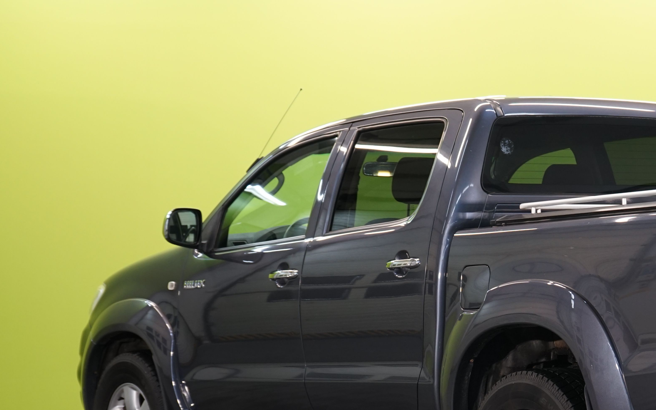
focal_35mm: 121
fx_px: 2163
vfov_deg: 10.8
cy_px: 322
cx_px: 584
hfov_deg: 17.0
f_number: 5.6
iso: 640
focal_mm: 62
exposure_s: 1/30
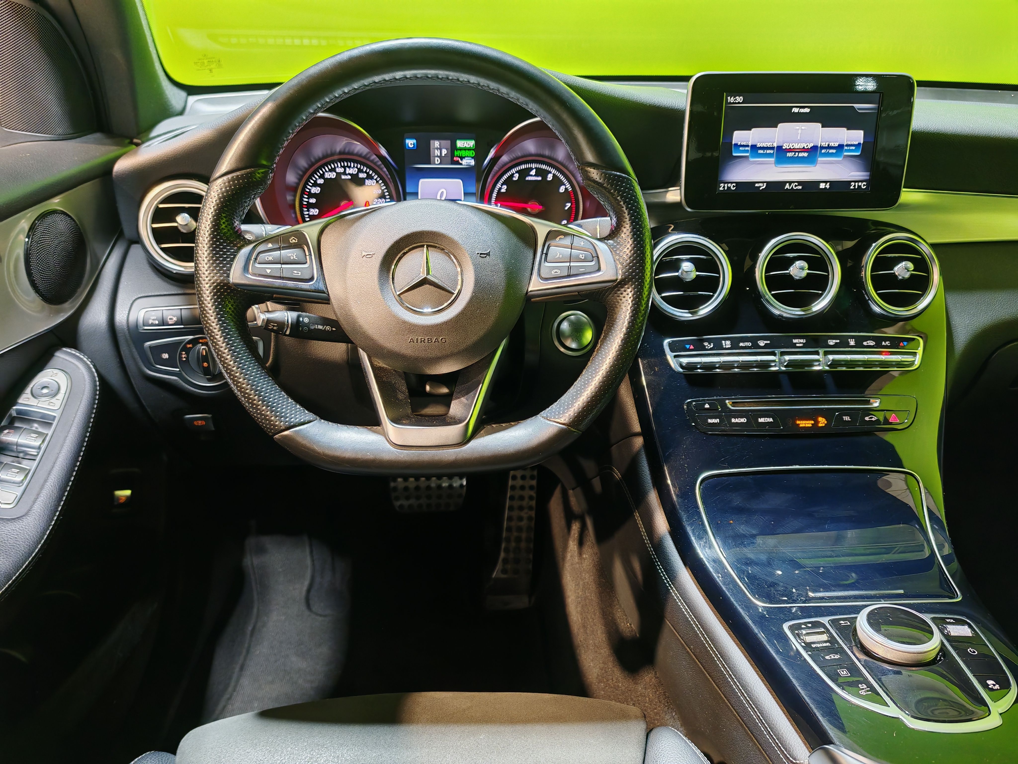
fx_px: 794
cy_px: 382
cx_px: 509
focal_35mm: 27
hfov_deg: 65.3
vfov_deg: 51.4
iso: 160
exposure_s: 1/33
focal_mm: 6.83
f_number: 1.4
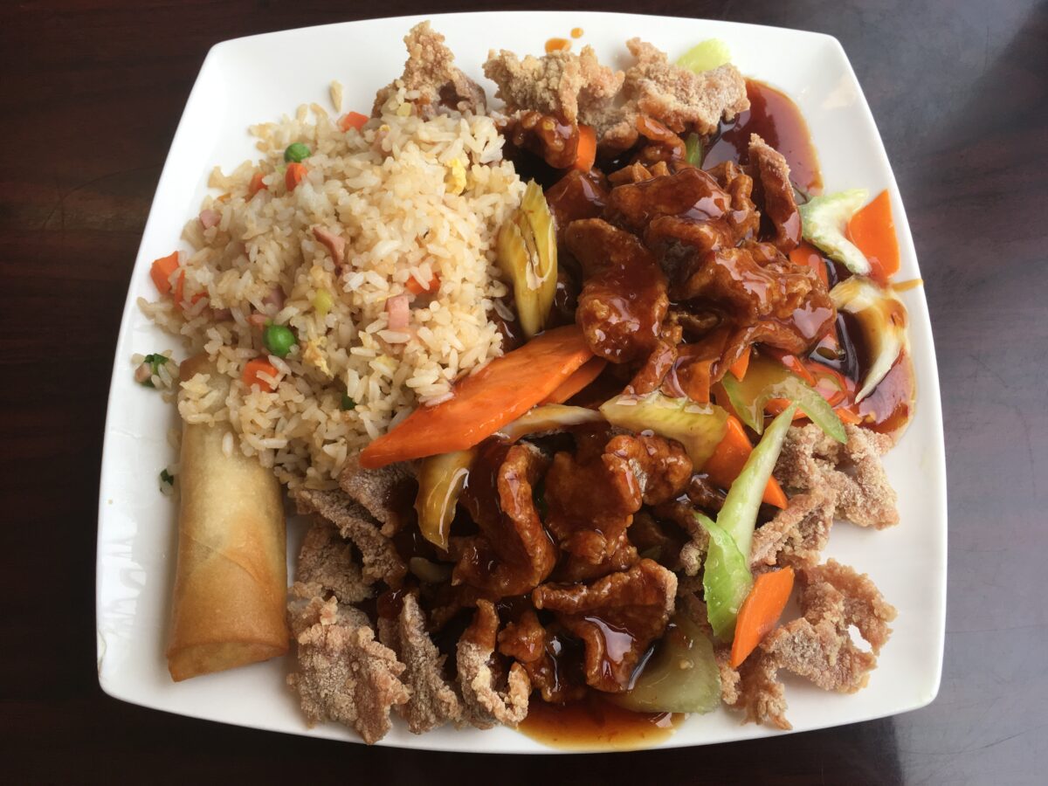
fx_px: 878
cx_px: 524
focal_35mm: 29
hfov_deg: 61.7
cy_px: 393
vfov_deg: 48.2
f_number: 2.2
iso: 32
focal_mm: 4.15
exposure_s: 1/120
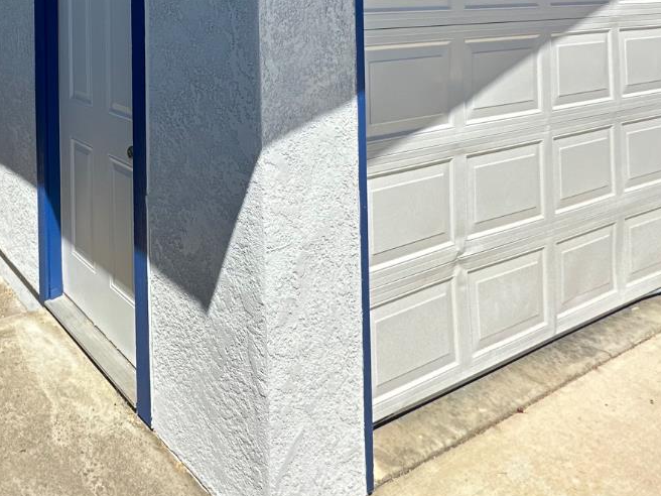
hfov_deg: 50.8
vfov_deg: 38.3
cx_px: 75
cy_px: -20
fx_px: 611
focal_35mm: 32
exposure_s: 1/1147
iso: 50
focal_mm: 2.22
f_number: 2.2
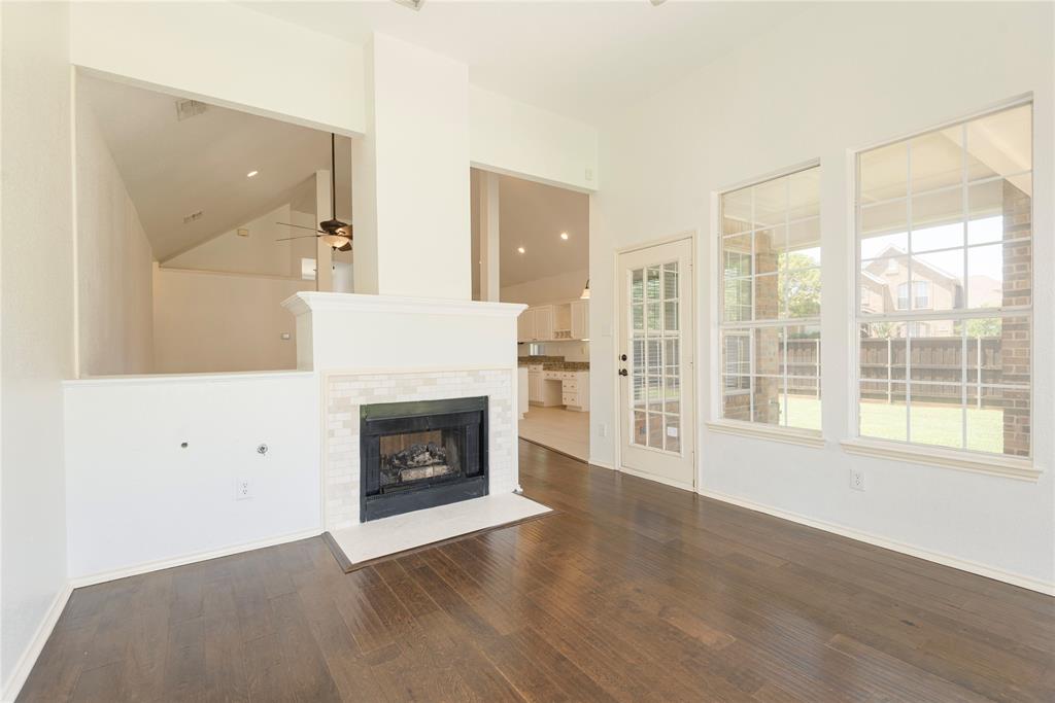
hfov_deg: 96.7
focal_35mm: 16
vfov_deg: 73.8
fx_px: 469
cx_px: 528
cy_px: 352
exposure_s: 1/10
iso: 100
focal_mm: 16
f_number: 7.1
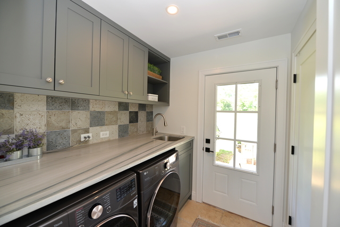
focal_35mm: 14
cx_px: 170
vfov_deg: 81.2
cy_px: 114
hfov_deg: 104.2
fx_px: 132
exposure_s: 1/80
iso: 200
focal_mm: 14
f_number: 4.5
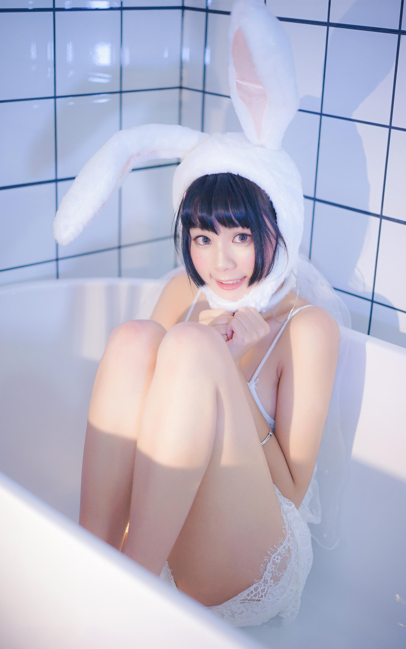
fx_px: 1027
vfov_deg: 35.1
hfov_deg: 22.4
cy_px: 328
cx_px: 199
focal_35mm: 58
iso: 200
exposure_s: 1/80
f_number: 1.8
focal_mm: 55
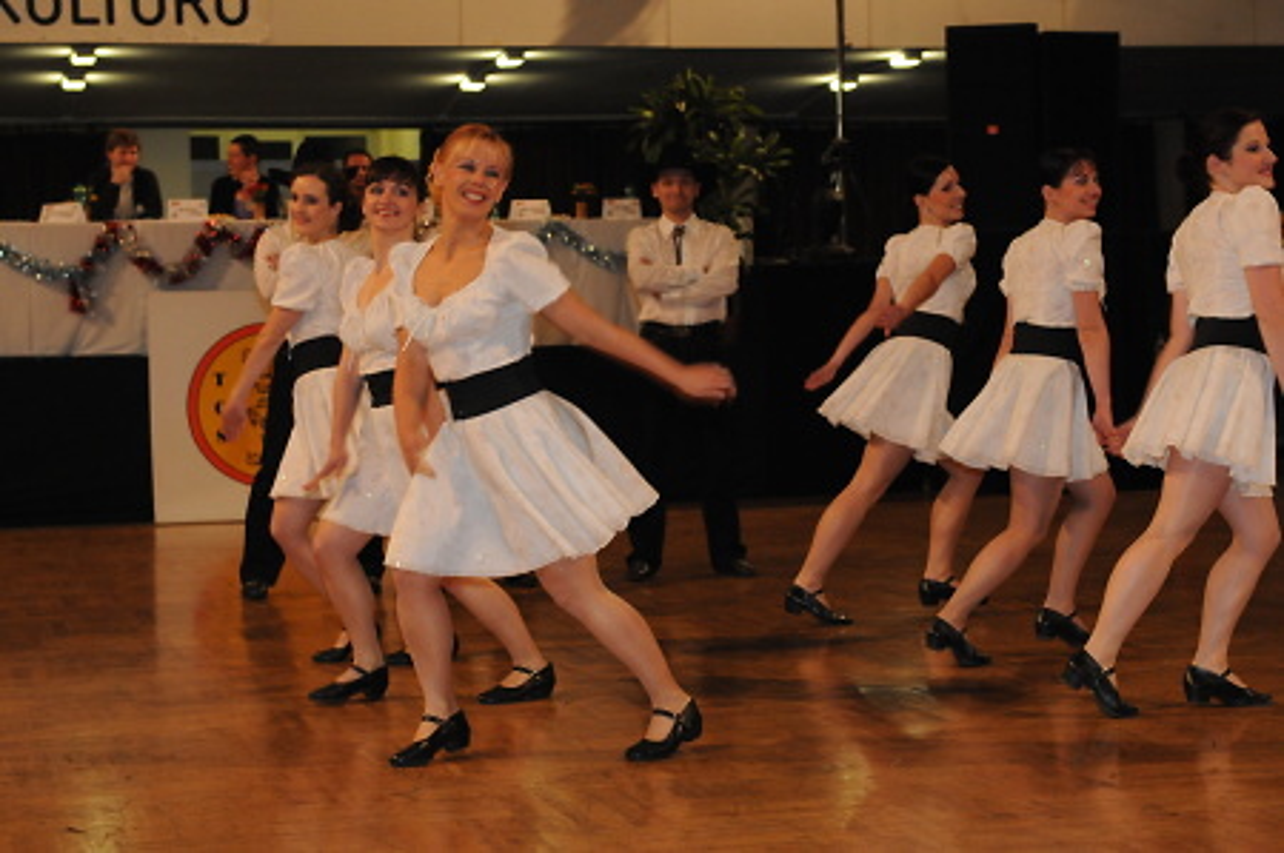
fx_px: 2672
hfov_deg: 27.0
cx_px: 642
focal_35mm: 75
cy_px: 426
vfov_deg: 18.1
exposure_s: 1/160
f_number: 3.5
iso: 1600
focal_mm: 50
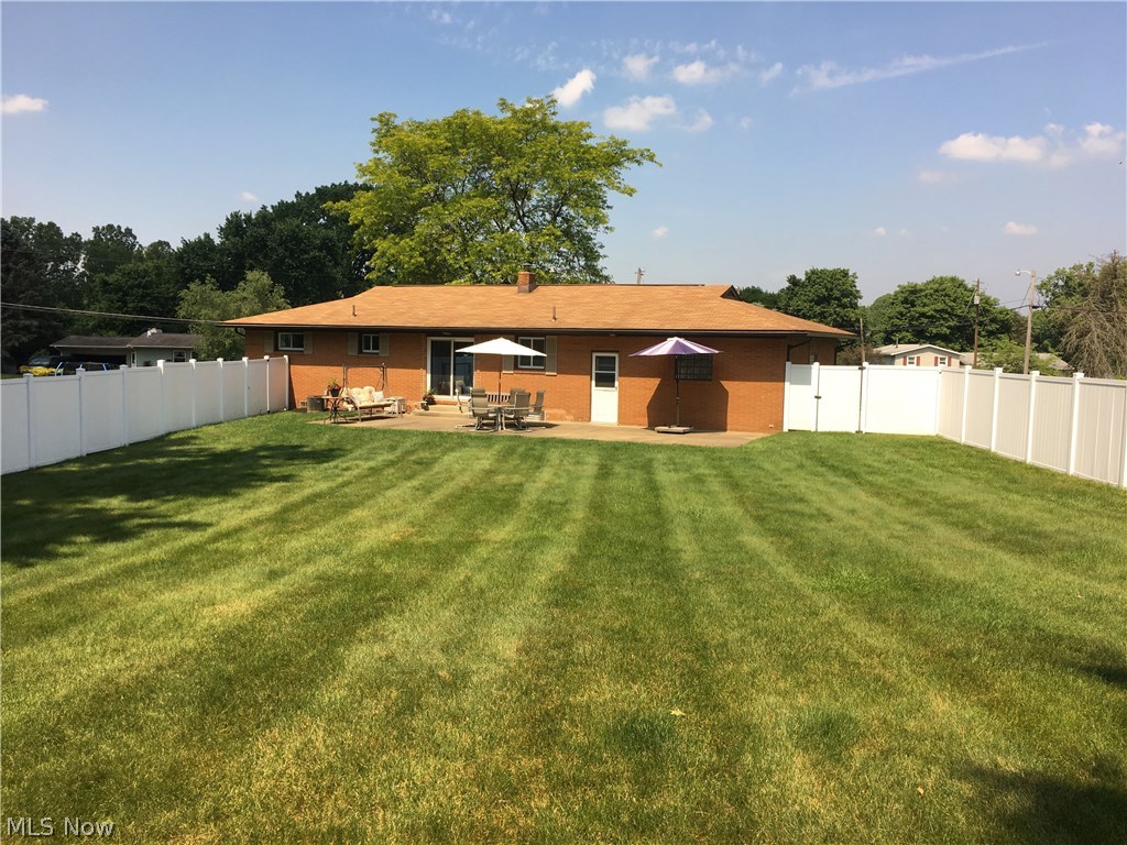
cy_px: 422
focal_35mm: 29
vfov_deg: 48.2
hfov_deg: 61.7
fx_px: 944
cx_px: 564
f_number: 2.2
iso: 25
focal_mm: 4.15
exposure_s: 1/1261
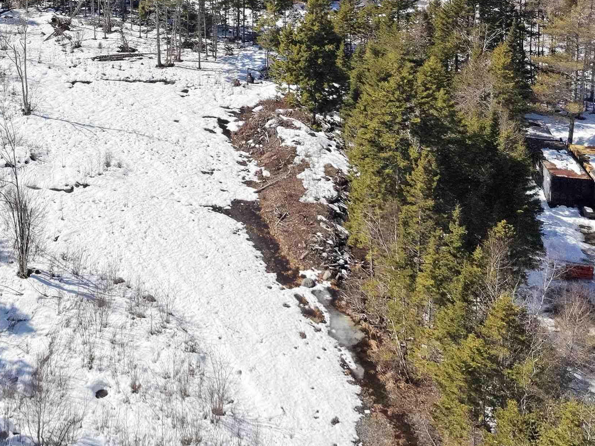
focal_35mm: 45
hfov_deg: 39.1
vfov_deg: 31.2
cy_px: 77
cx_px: 60
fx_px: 774
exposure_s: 1/6400
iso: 300
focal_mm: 8.7
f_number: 1.8
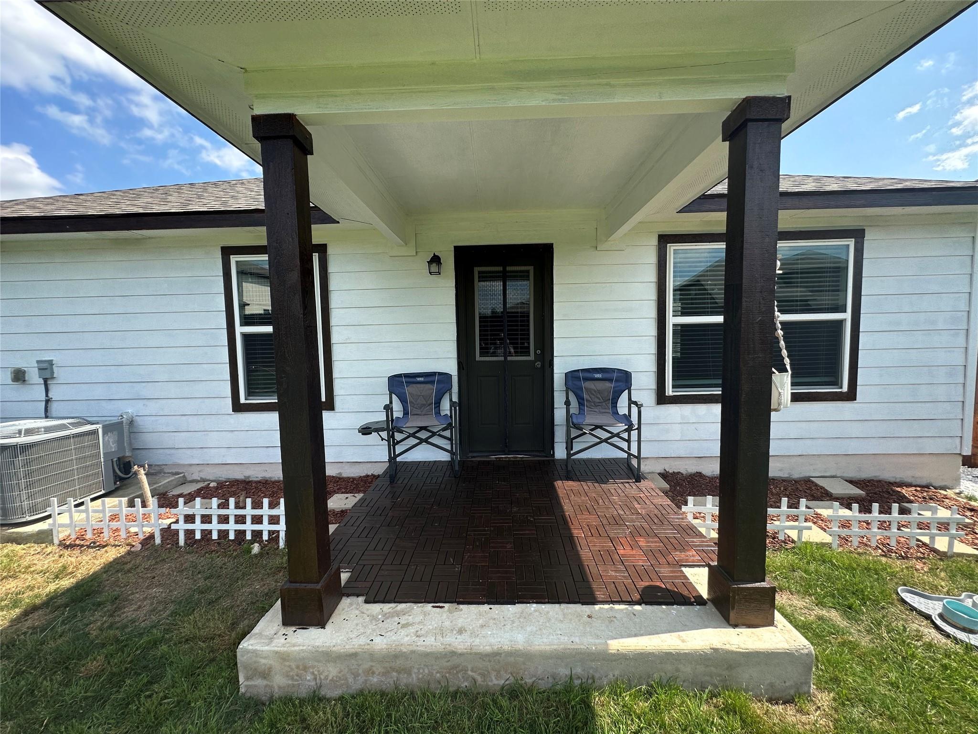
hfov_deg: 102.1
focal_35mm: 14
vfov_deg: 85.7
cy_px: 367
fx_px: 396
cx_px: 489
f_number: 2.2
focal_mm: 2.22
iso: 40
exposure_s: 1/729
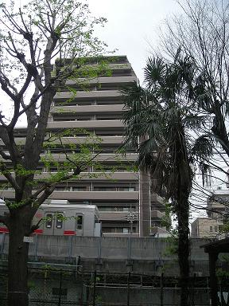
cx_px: 114
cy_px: 153
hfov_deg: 40.7
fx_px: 309
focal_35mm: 35
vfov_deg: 52.6
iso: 50
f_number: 5.7
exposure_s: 1/132
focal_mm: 5.7
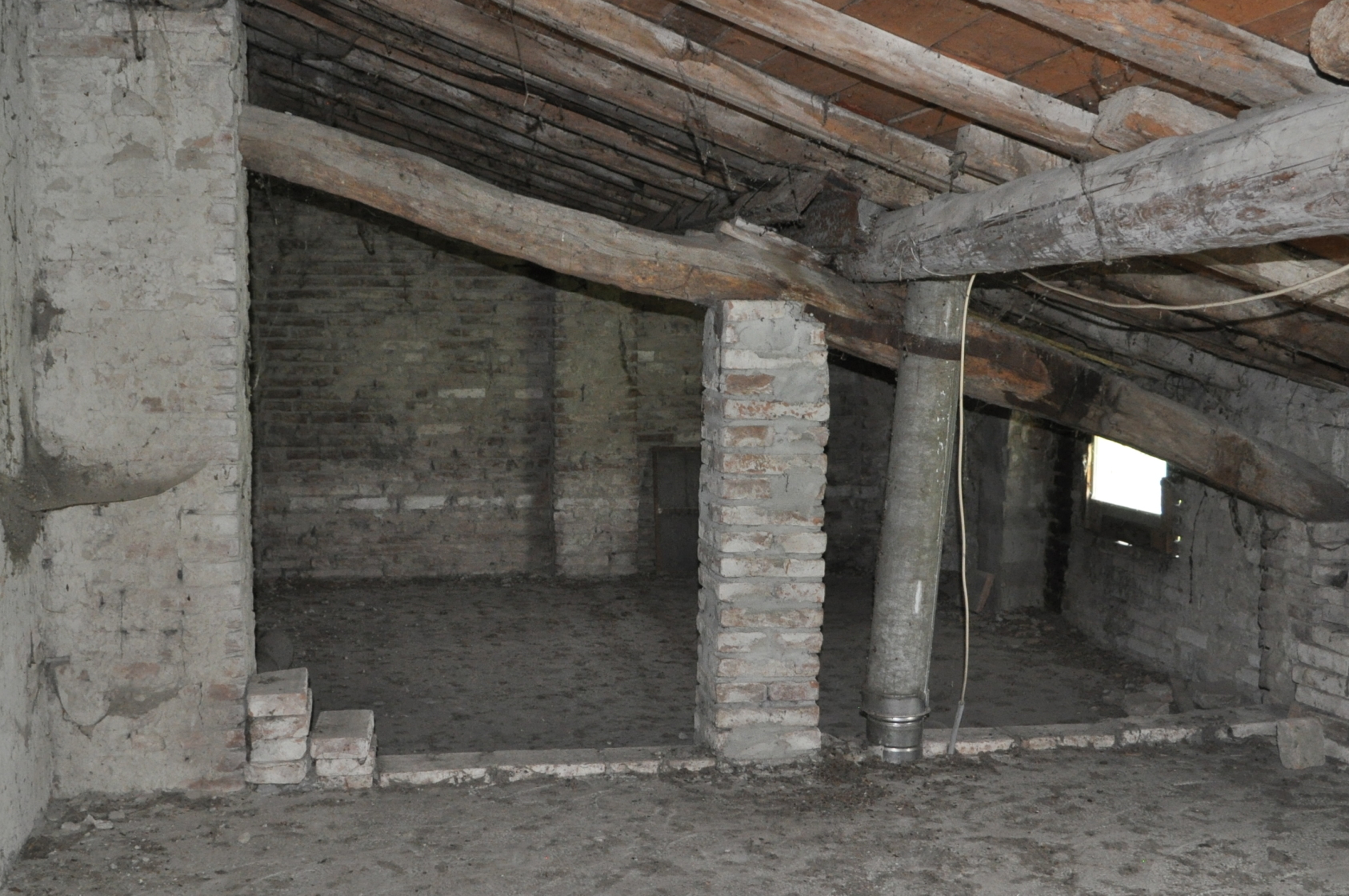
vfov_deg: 32.6
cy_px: 462
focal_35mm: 41
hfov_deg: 47.5
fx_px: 1535
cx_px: 669
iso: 800
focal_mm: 18
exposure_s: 1/60
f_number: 3.5
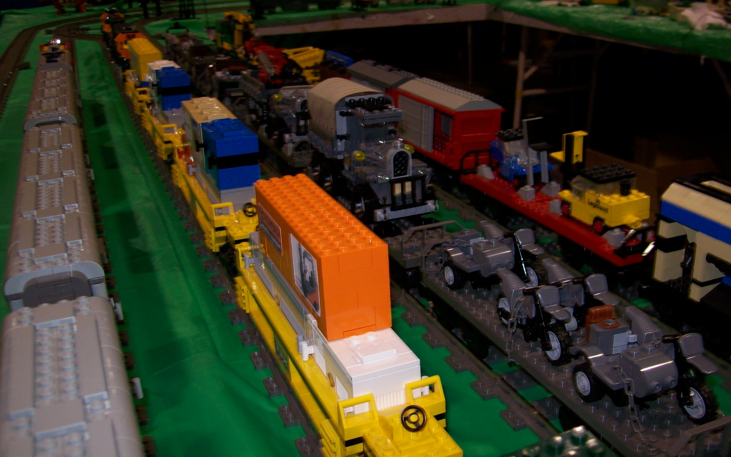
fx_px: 777
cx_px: 366
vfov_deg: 32.8
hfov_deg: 50.4
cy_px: 216
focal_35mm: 39
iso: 80
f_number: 2.7
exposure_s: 1/64
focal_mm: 6
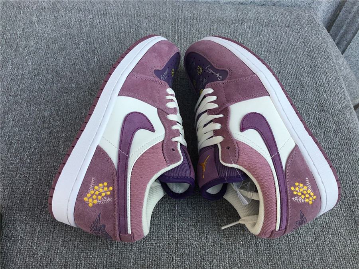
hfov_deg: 58.4
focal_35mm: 31
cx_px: 180
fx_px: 321
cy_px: 134
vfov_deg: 45.4
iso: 25
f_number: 2.4
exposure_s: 1/266
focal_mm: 3.3
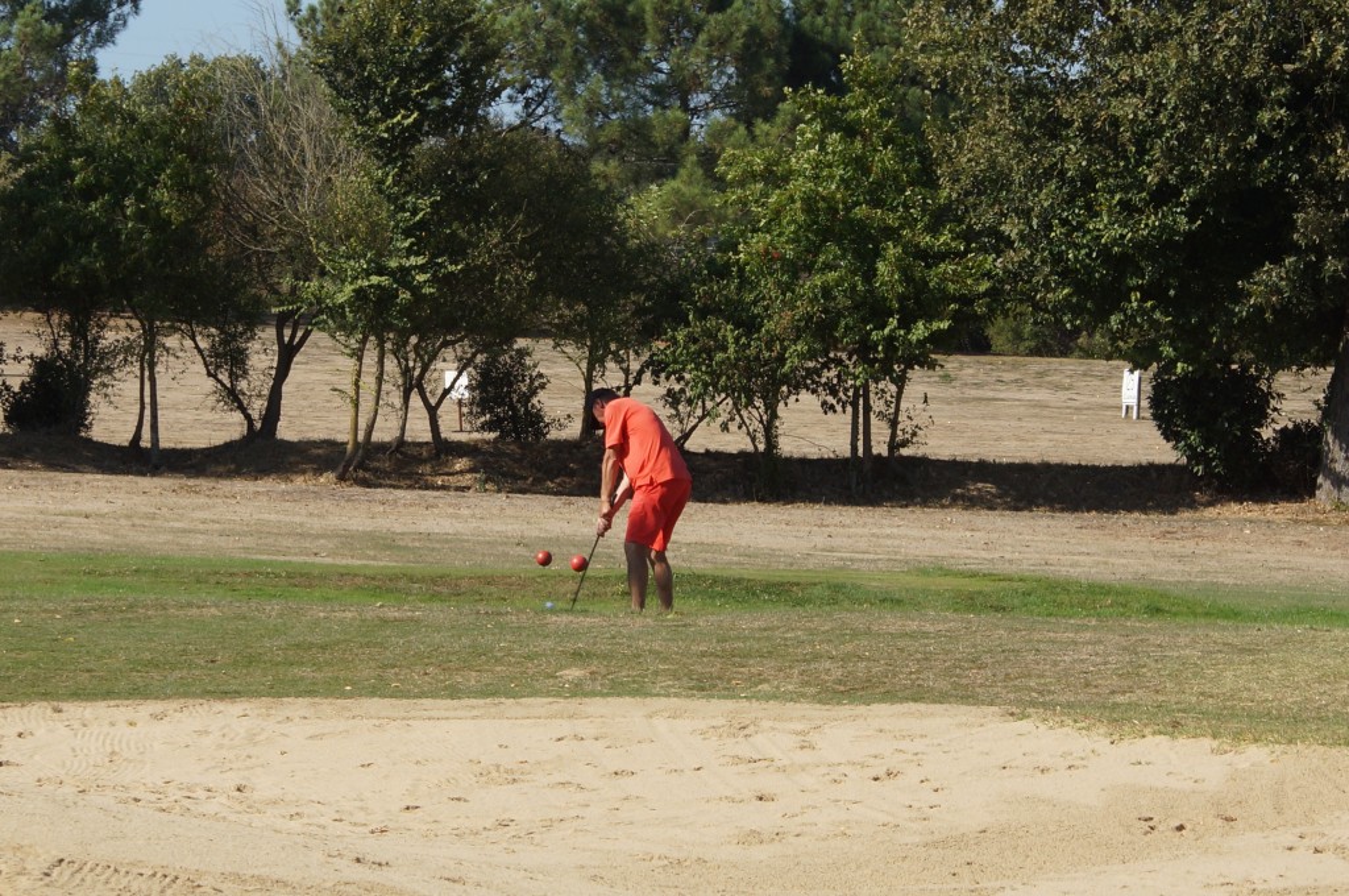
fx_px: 3930
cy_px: 448
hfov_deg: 19.5
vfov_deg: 13.0
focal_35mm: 105
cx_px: 674
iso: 100
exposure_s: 1/320
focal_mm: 35
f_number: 8
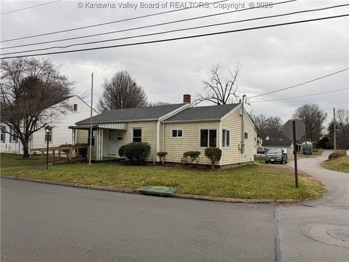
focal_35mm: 24
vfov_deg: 56.8
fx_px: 242
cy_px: 131
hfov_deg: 71.6
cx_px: 174
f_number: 1.78
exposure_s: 1/1770
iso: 80
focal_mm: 6.76
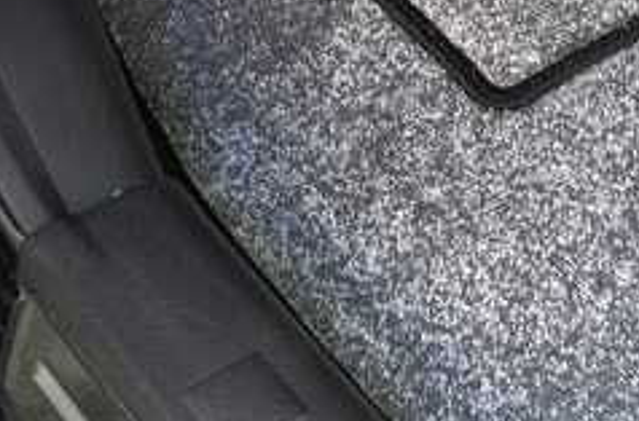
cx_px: 510
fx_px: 1787
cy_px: 66
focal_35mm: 101
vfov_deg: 13.4
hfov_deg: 20.1
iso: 800
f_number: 3.8
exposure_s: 1/50
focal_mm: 20
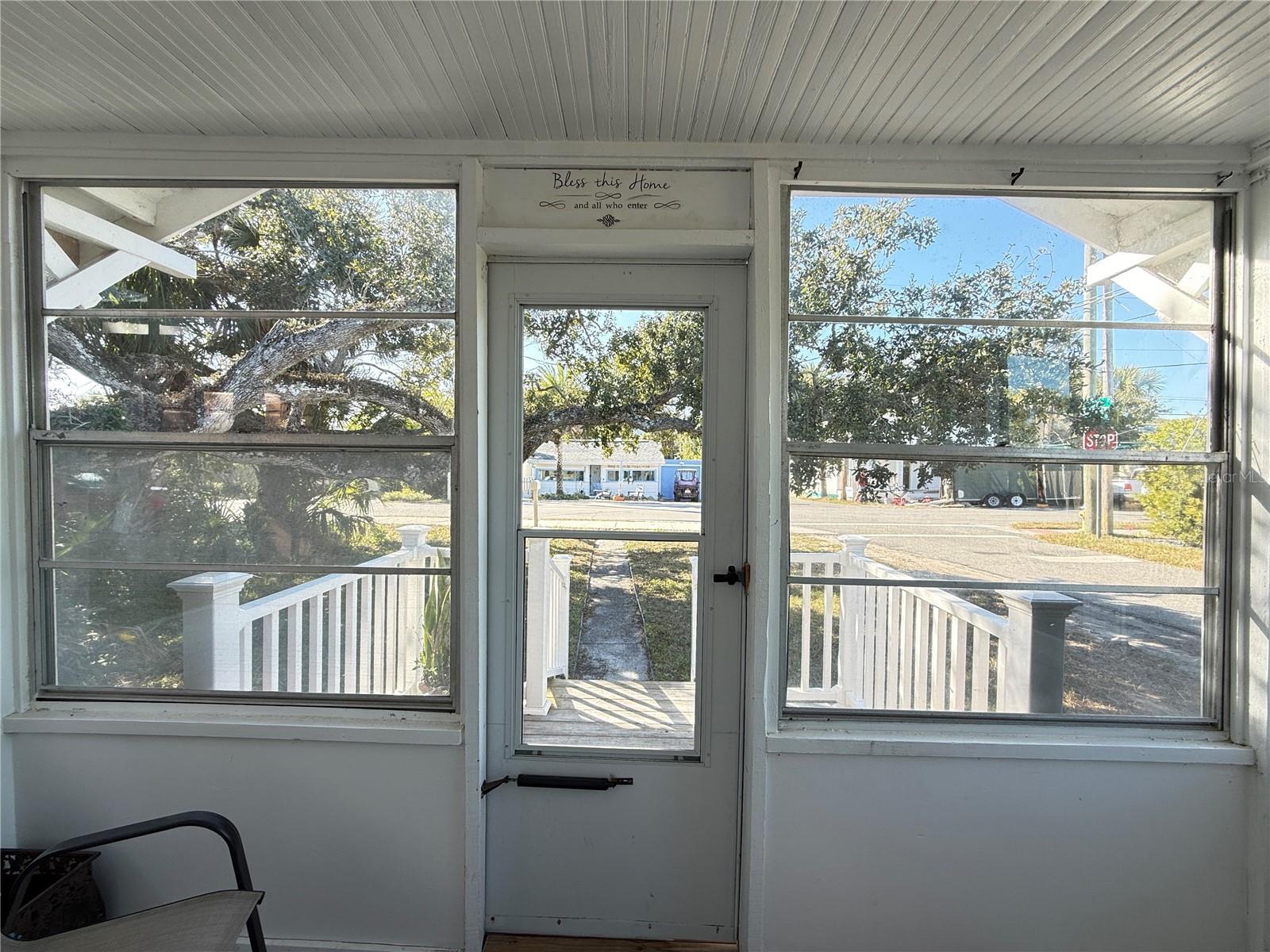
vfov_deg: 85.7
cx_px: 635
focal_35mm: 14
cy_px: 476
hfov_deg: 102.1
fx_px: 514
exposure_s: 1/144
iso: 64
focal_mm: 2.22
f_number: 2.2
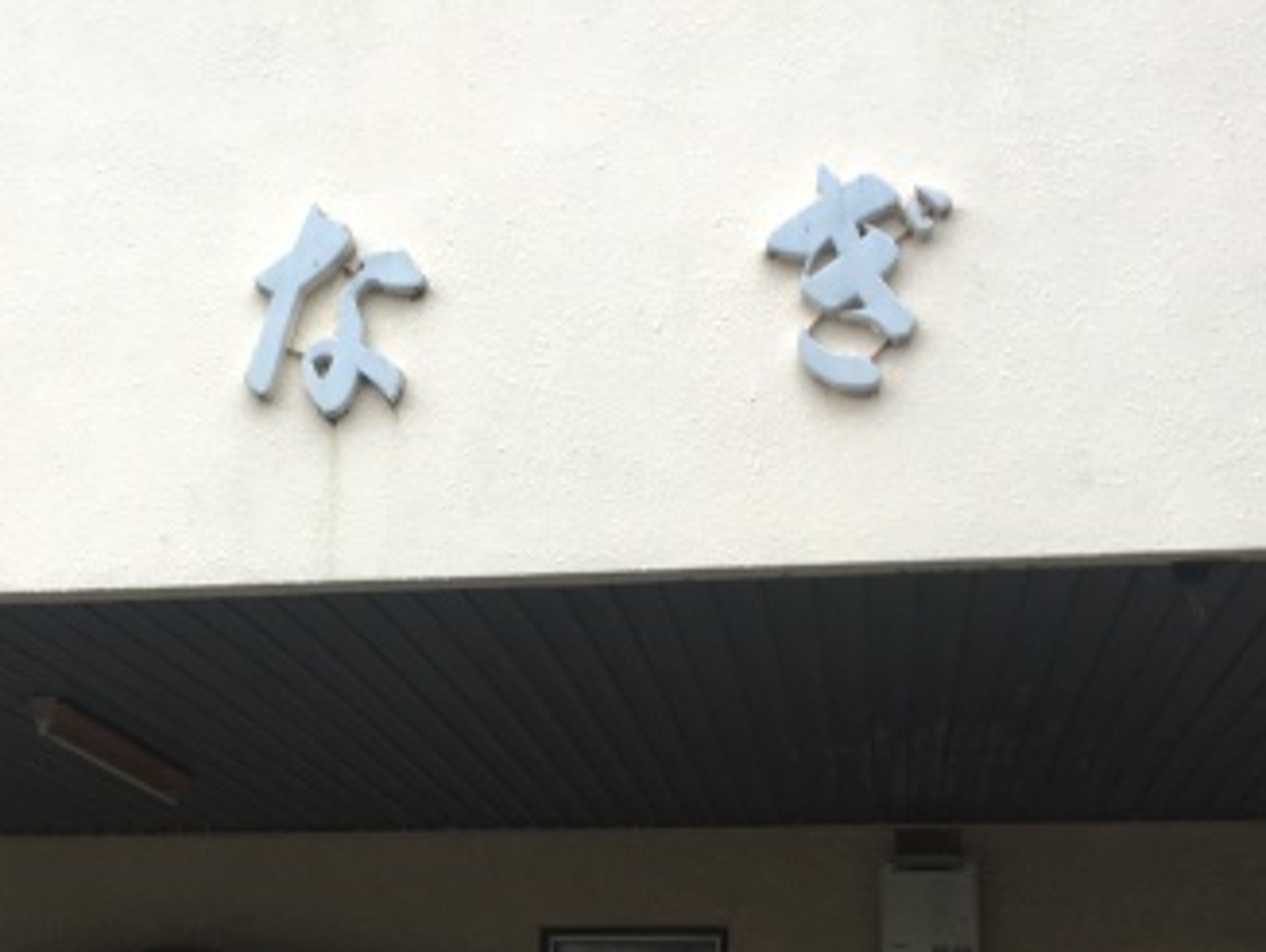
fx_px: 2270
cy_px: 788
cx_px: 430
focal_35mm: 62
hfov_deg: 30.9
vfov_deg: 23.3
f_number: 2.2
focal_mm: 4.15
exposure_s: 1/123
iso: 25
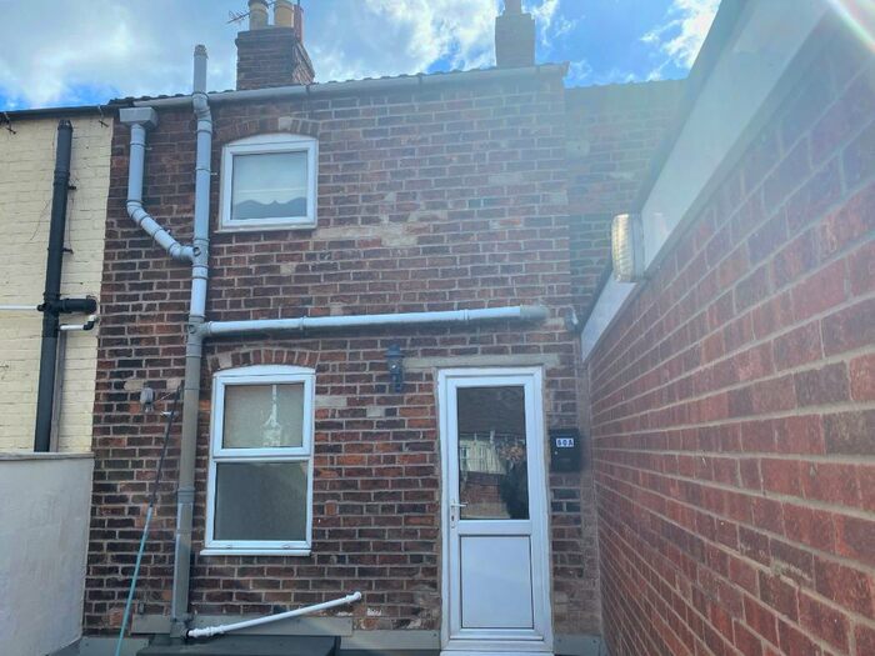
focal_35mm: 26
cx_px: 438
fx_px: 657
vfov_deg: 53.1
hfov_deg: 67.3
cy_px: 328
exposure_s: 1/2141
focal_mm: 4.25
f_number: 1.8
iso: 32
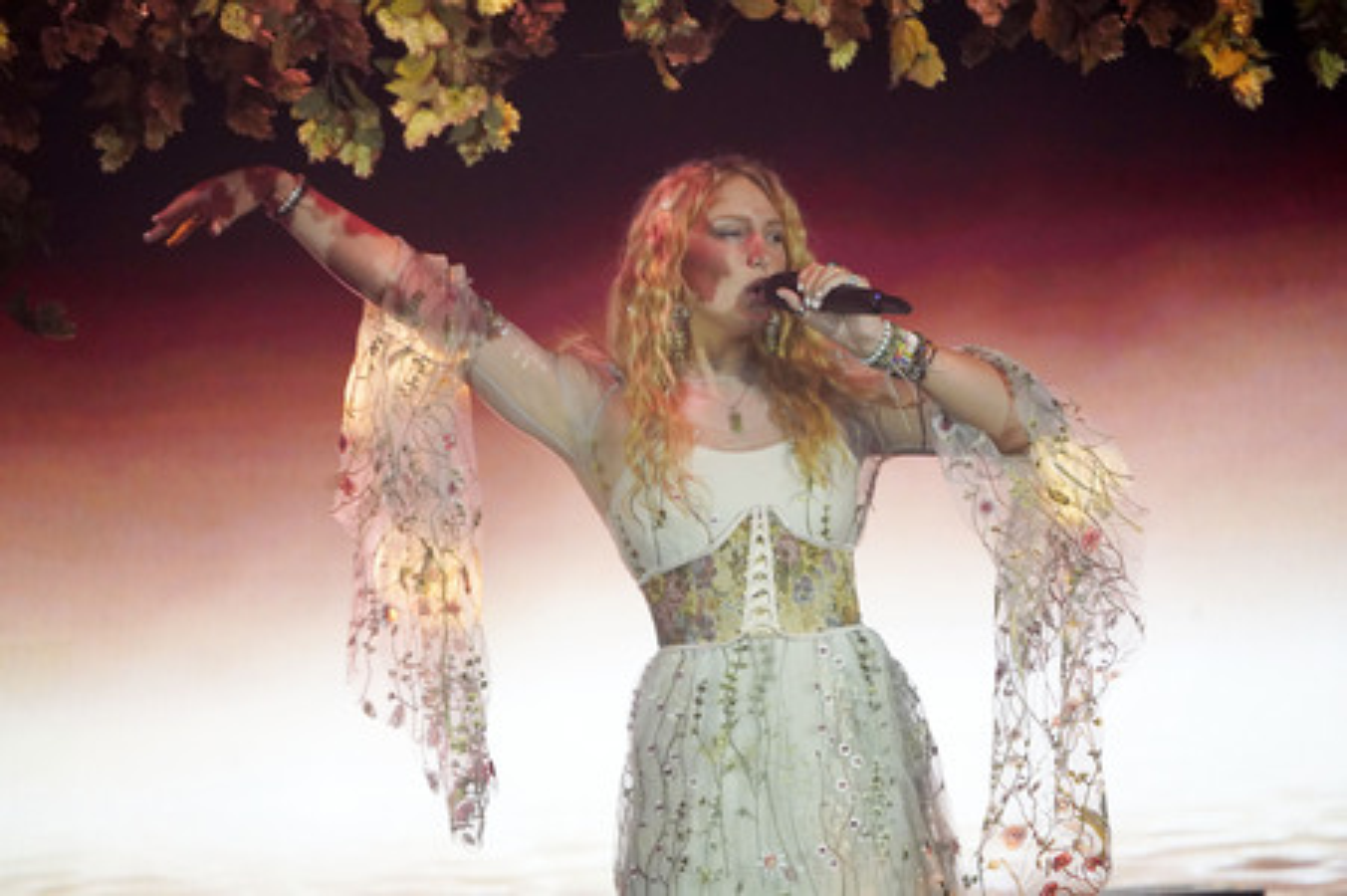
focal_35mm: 600
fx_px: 22433
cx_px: 674
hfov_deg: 3.4
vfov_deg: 2.3
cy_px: 448
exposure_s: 1/160
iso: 6400
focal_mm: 600
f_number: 6.3
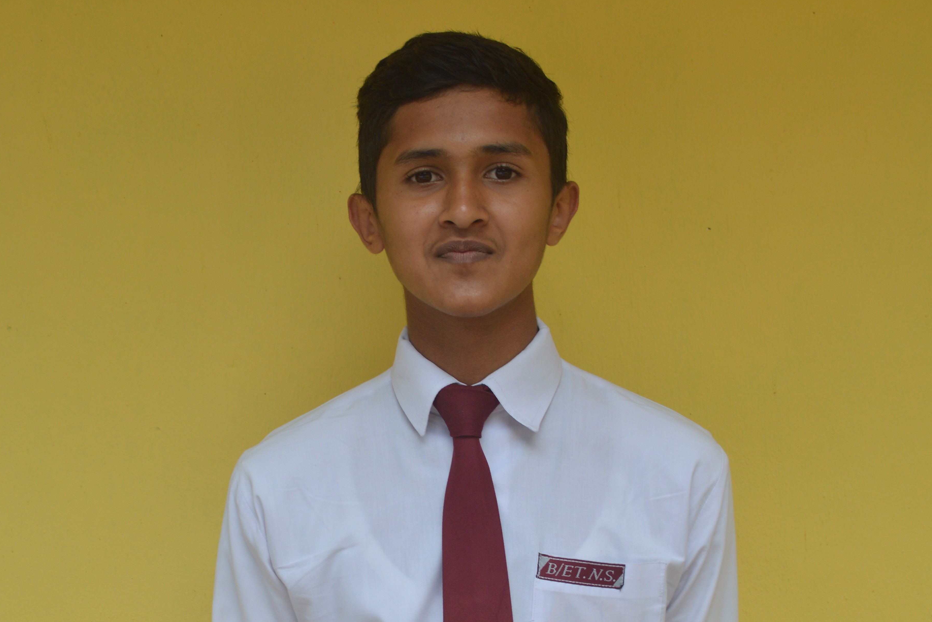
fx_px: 1191
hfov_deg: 42.7
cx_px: 466
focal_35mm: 46
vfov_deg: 29.2
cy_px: 305
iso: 160
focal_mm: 30
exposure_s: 1/125
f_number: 5.6
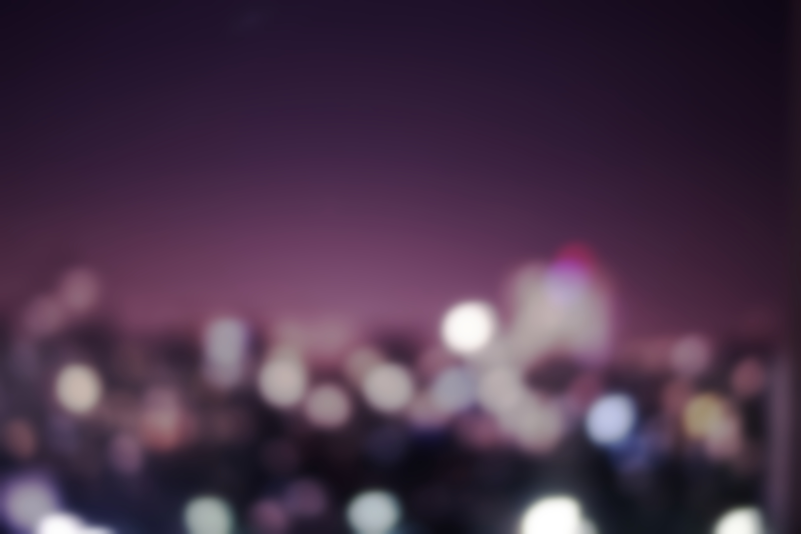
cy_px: 267
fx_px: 1669
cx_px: 400
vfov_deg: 18.2
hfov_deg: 27.0
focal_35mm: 75
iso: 100
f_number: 1.8
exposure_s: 4.6
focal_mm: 50
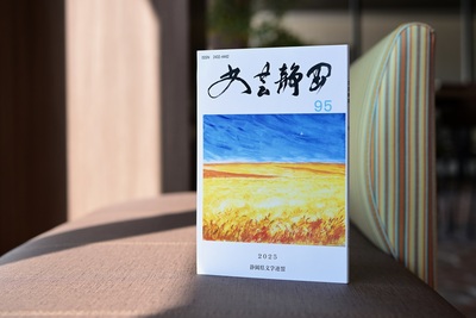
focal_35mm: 60
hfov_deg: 33.4
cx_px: 238
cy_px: 159
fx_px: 794
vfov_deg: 22.6
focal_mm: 60
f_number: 5
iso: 200
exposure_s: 1/200
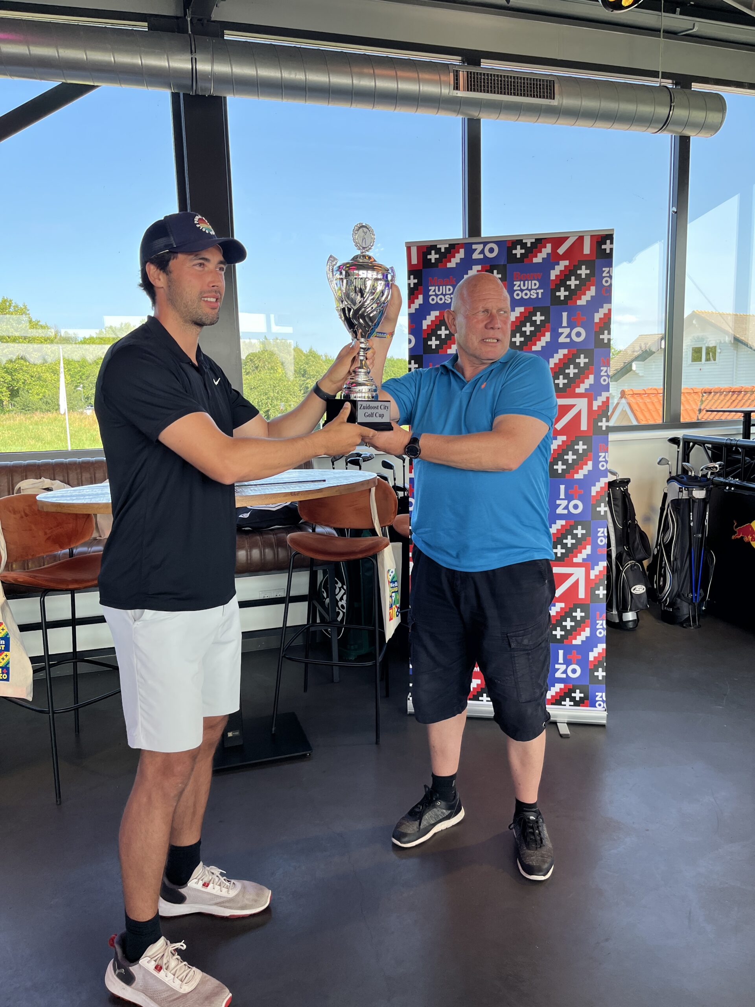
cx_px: 378
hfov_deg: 53.1
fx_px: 756
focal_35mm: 26
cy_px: 504
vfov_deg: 67.3
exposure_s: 1/363
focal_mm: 5.1
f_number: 1.6
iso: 50
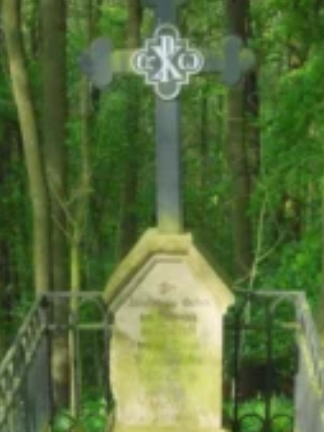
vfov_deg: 23.7
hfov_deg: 18.2
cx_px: 191
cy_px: 345
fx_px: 1010
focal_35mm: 81
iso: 3200
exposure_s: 1/1250
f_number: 7.6
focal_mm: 7
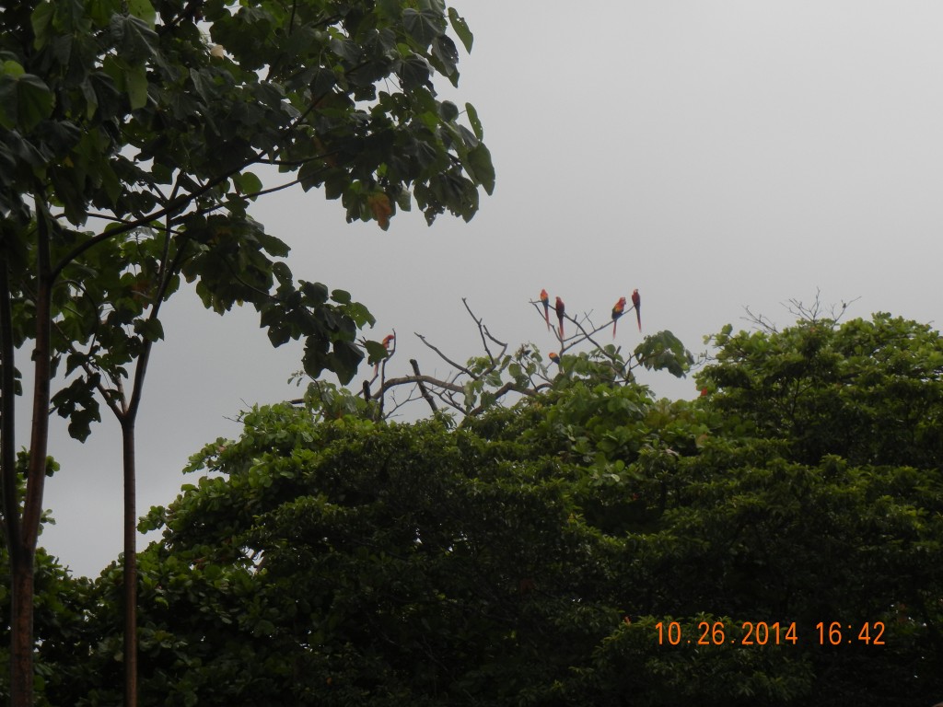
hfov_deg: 17.0
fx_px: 3160
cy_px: 354
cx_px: 472
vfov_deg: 12.8
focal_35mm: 116
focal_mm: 20.9
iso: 160
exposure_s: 1/45.7
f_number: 4.6
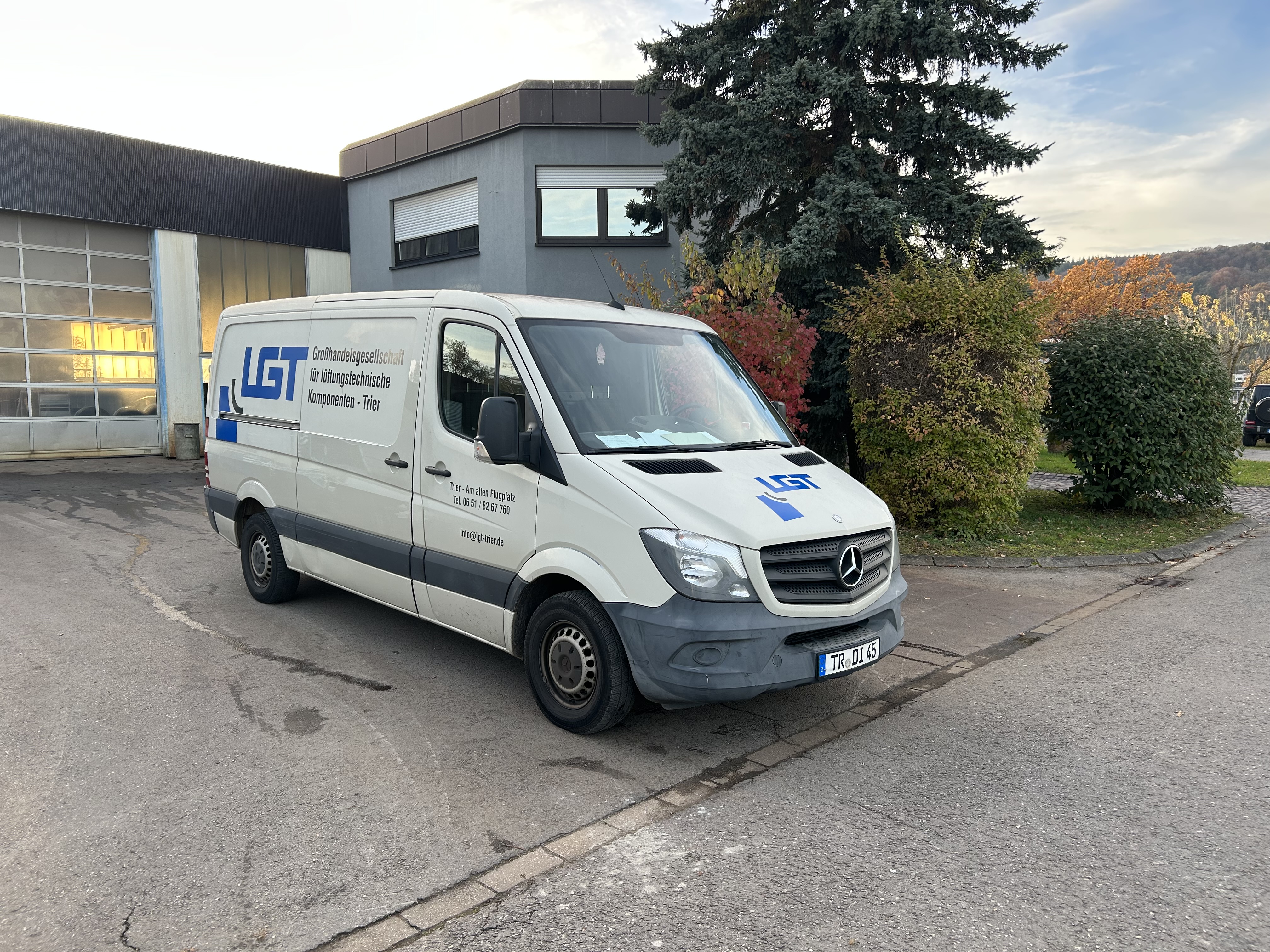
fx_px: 954
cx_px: 635
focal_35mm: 26
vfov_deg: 53.1
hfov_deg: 67.3
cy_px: 476
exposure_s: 1/235
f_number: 1.5
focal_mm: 5.7
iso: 40
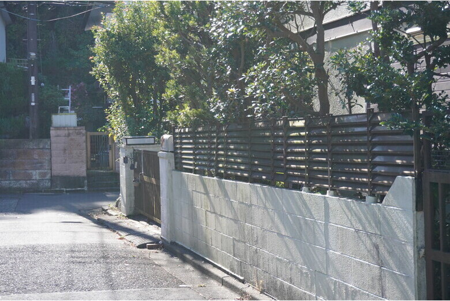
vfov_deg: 25.1
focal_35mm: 54
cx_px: 225
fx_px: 675
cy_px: 150
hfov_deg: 36.9
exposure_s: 1/1250
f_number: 5.6
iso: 1000
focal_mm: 36
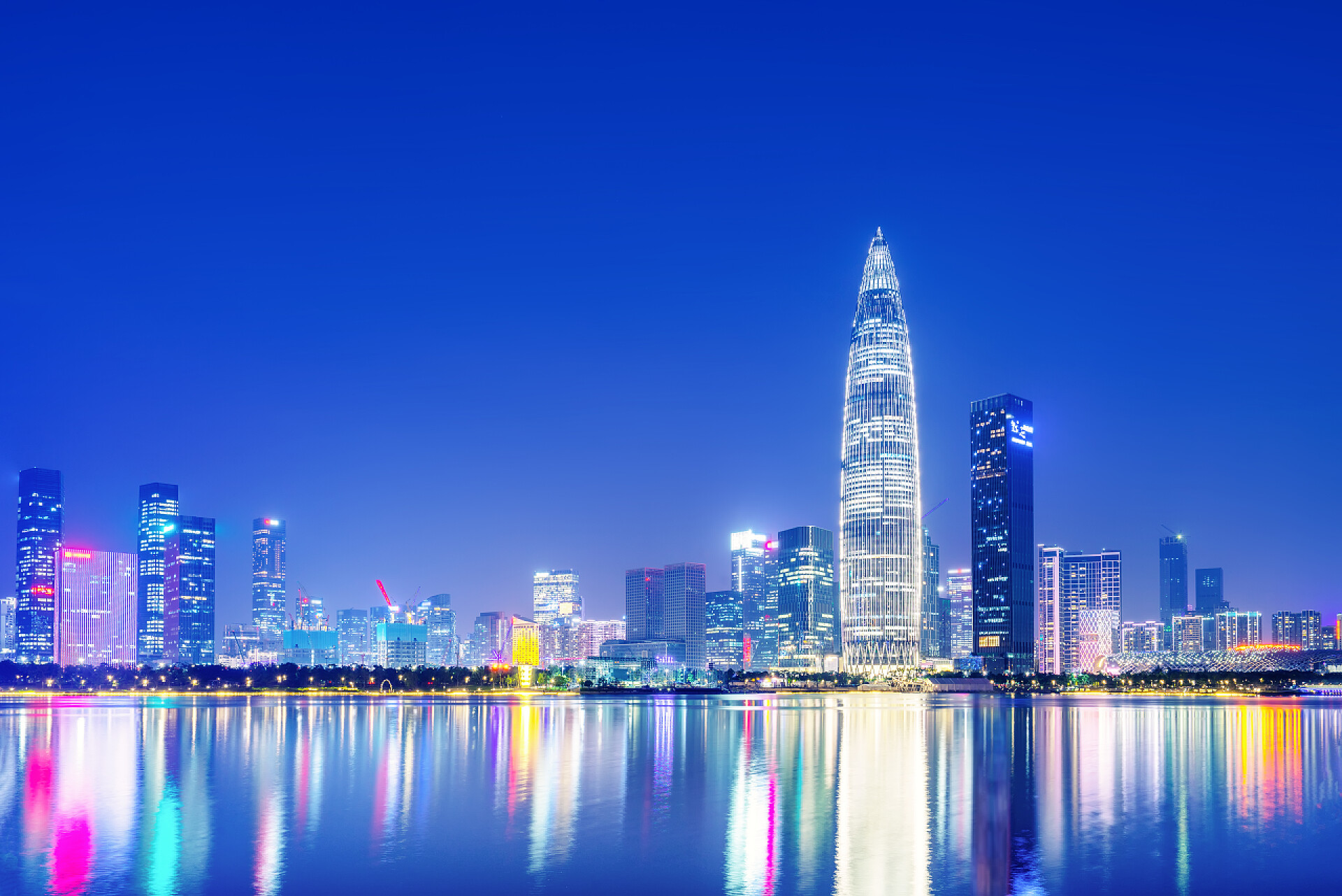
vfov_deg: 48.0
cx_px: 671
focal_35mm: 27
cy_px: 448
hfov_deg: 67.4
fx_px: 1007
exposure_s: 13
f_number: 11
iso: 100
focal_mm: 27
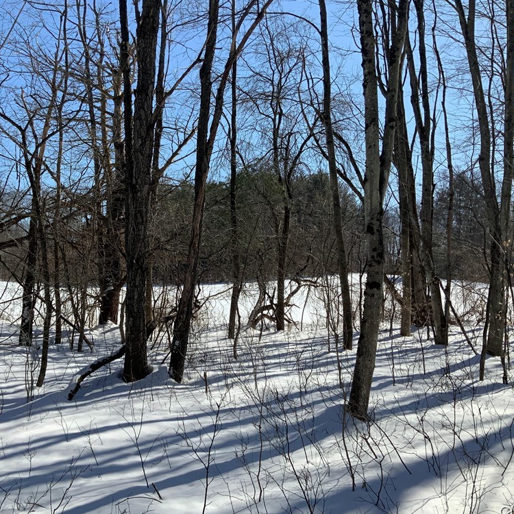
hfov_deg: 46.8
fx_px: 588
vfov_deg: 47.2
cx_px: 195
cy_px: 260
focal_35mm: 35
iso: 20
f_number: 1.8
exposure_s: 1/2801
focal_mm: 3
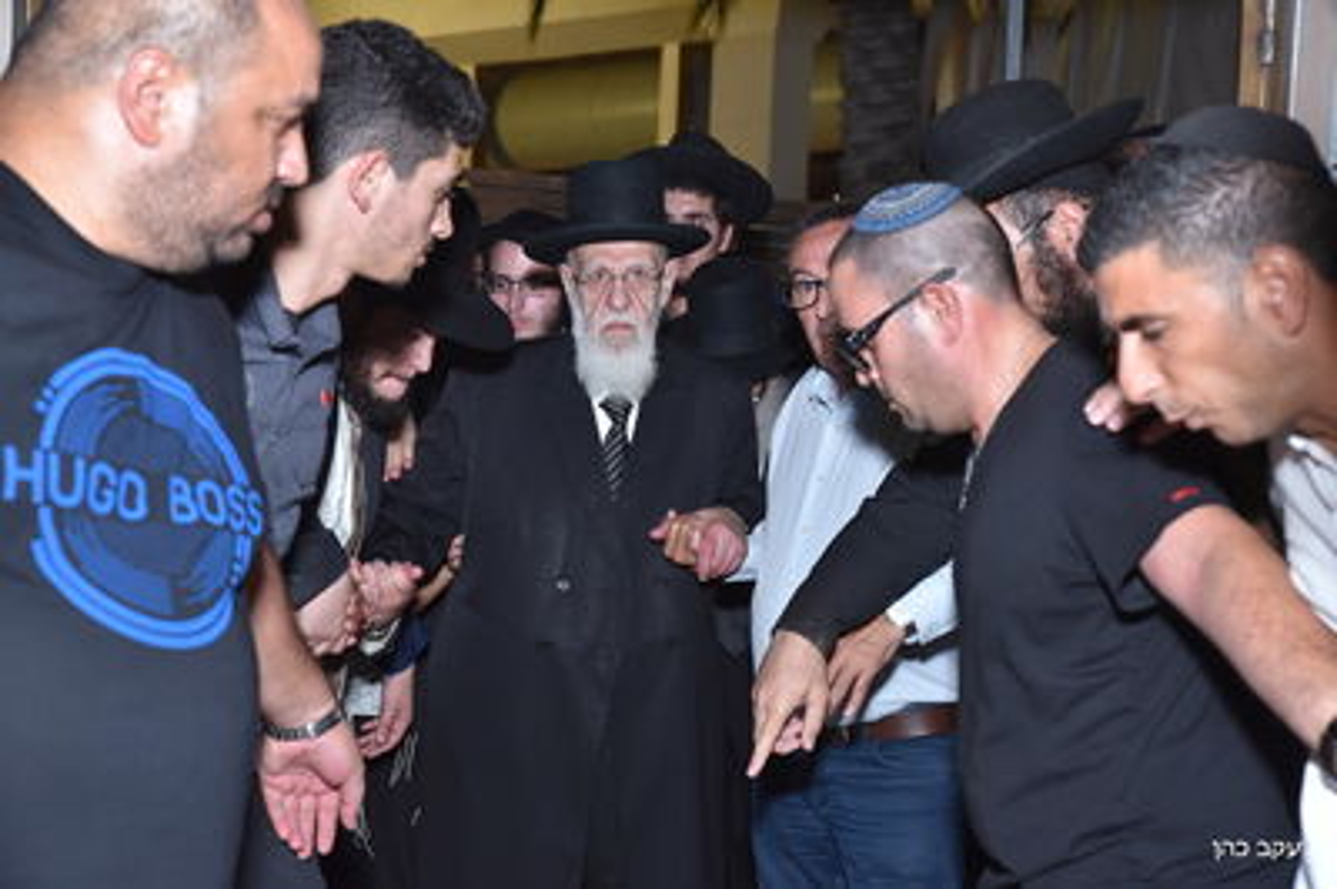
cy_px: 444
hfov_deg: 38.2
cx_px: 668
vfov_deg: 25.9
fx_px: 1930
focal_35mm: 52
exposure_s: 1/125
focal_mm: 52
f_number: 6.3
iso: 1600
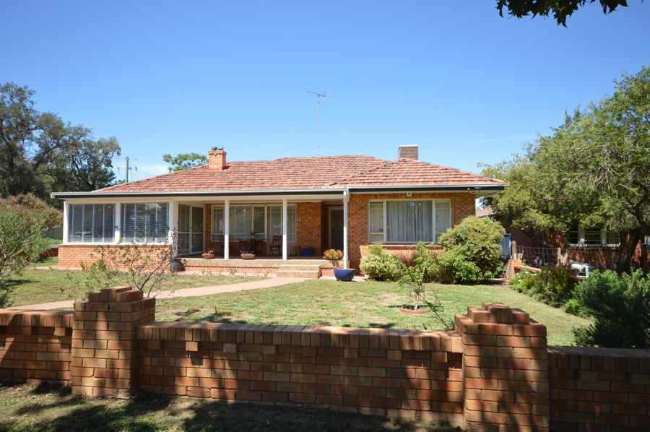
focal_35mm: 20
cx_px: 325
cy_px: 216
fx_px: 352
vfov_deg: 63.1
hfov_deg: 85.5
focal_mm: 13
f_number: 6.3
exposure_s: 1/160
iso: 100
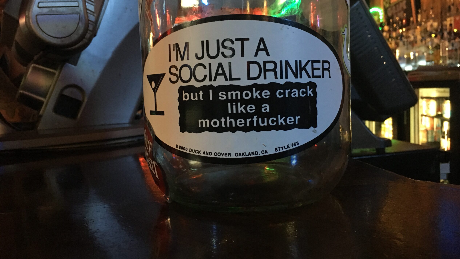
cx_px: 233
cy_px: 113
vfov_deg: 36.6
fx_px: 390
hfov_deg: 61.0
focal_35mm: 32
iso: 400
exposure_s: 1/15
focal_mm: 4.15
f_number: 2.2
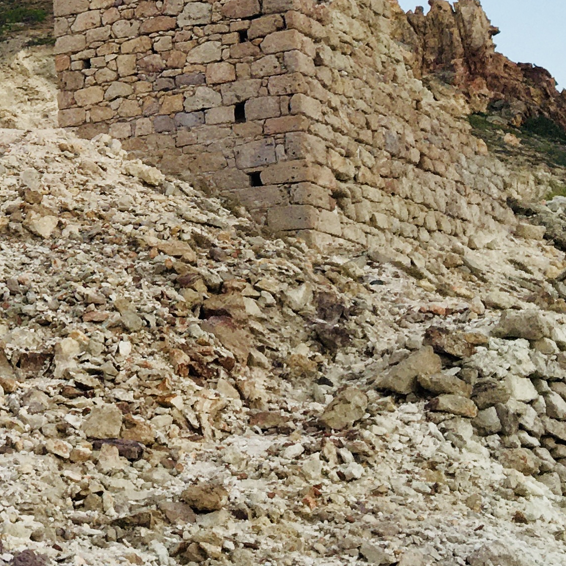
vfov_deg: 18.4
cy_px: -58
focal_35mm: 91
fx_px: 1683
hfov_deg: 17.6
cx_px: -217
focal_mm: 4.15
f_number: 2.2
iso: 40
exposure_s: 1/120
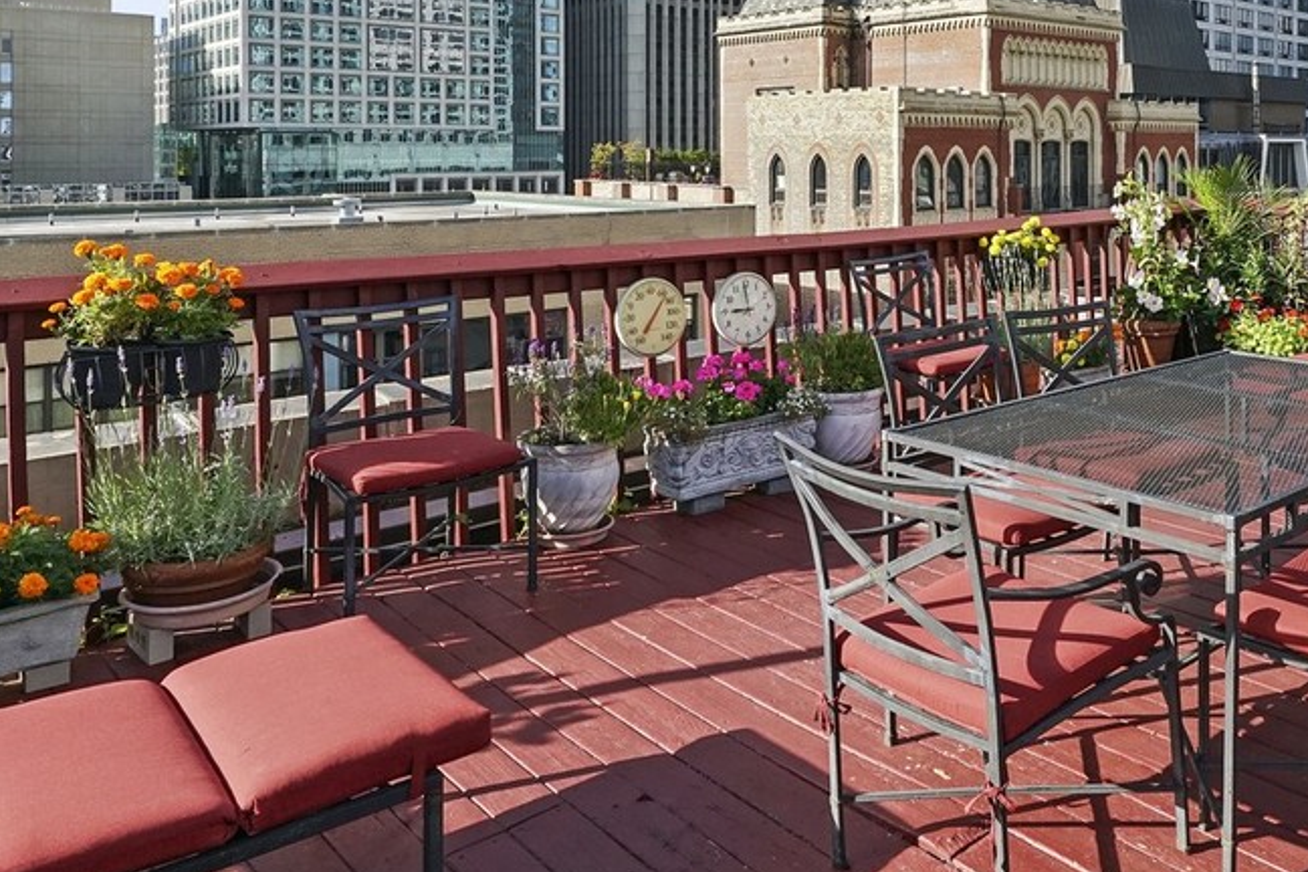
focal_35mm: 30
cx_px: 987
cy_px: 166
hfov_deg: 58.6
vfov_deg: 41.6
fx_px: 1090
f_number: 8
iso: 800
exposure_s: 1/1000
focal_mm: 12
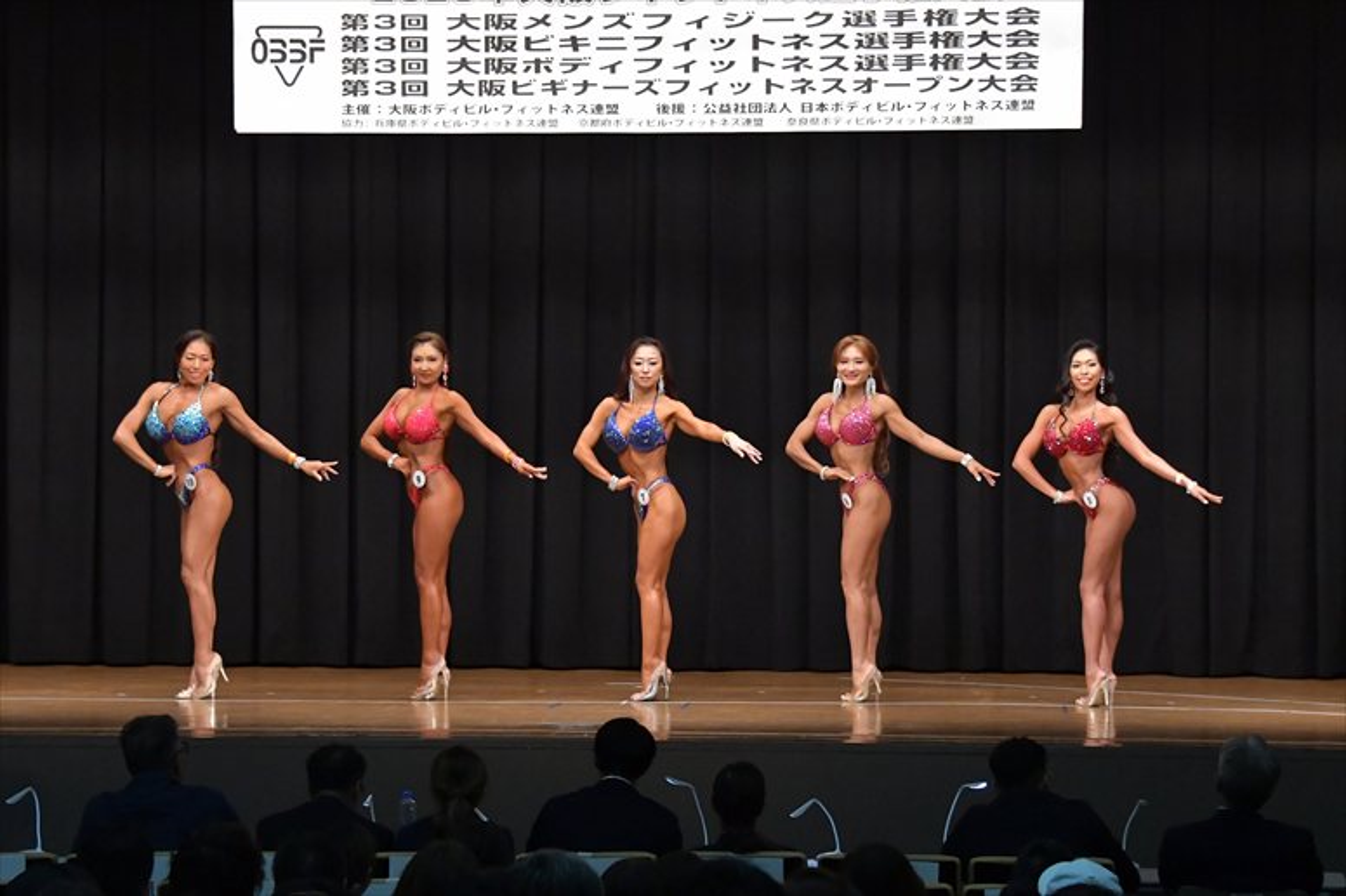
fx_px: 4036
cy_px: 448
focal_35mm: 108
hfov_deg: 18.9
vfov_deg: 12.7
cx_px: 673
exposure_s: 1/400
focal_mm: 72
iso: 6400
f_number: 5.6
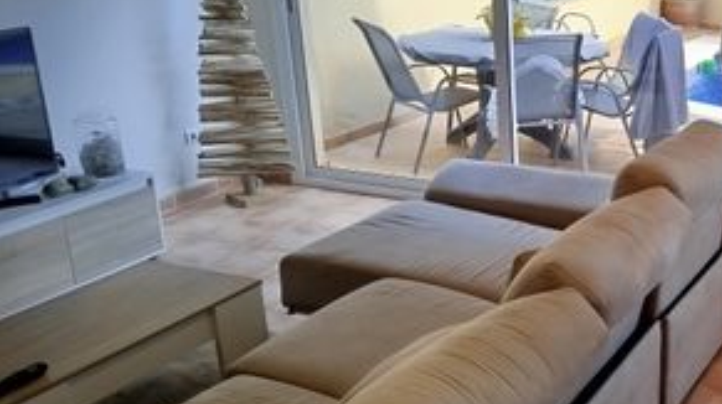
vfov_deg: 22.1
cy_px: 260
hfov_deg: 35.3
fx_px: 1033
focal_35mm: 54
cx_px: 702
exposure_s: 1/50
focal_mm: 5.31
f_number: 1.7
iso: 80
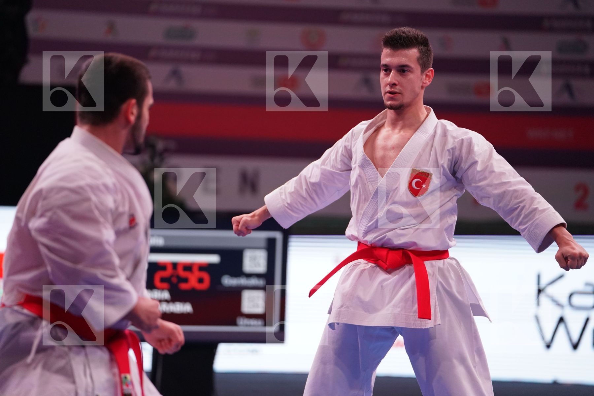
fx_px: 3036
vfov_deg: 7.5
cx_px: 297
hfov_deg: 11.2
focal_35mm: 184
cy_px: 198
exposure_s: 1/1000
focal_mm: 184
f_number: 2.8
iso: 3200
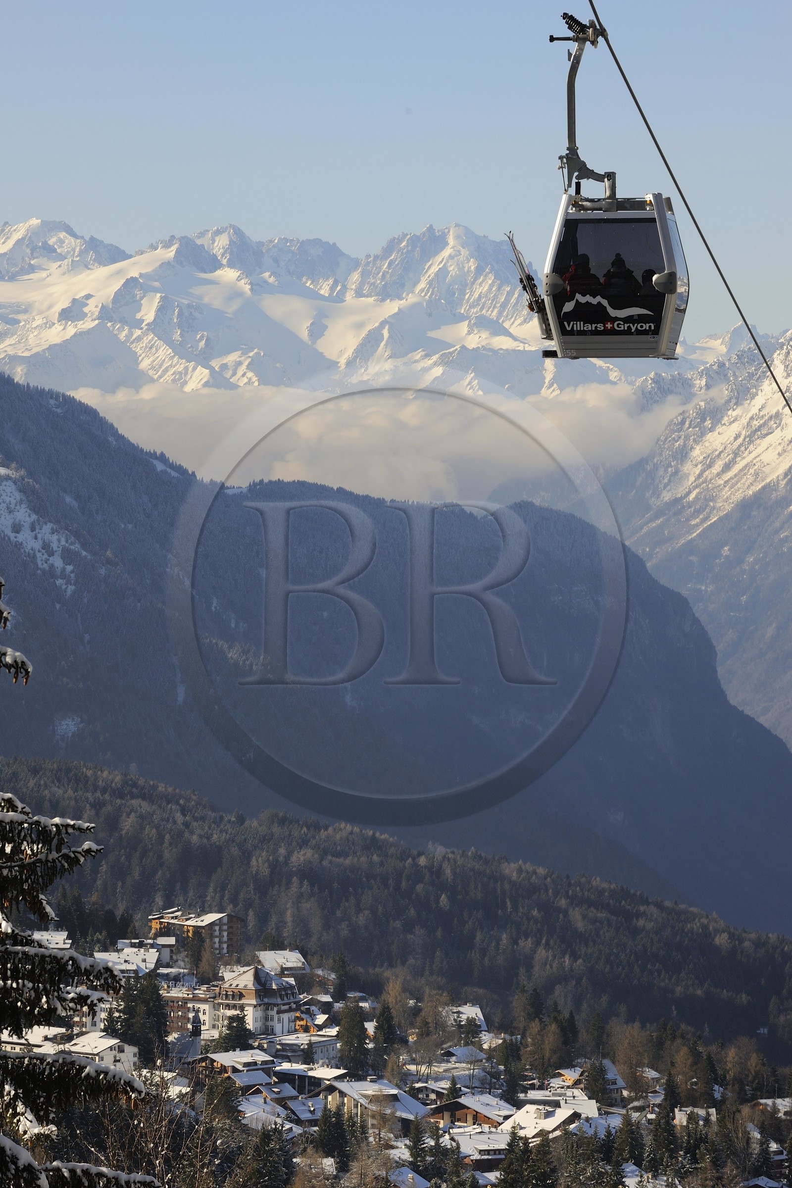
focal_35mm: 130
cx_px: 396
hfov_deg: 10.5
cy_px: 594
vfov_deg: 15.8
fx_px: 4290
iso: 200
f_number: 10
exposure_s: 1/320
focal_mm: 130
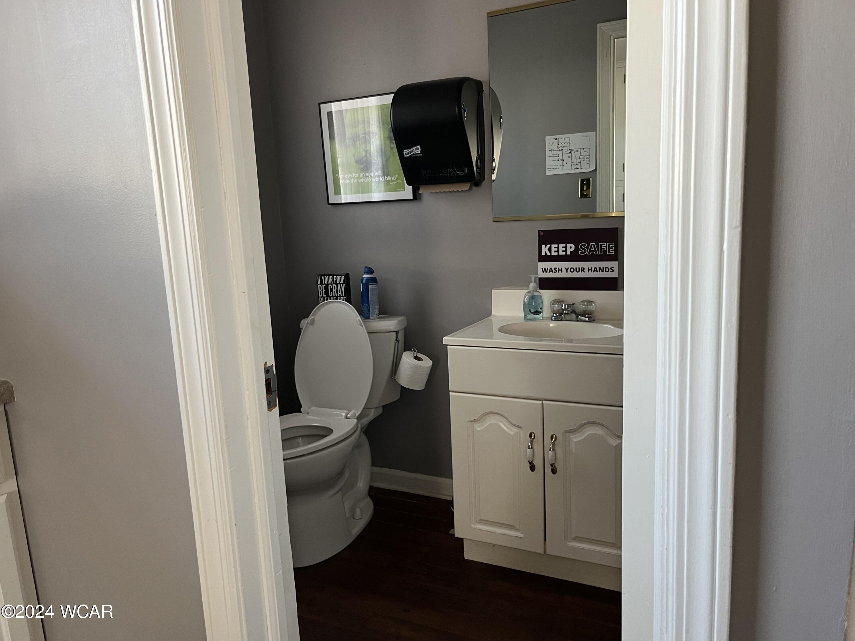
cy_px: 320
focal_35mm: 26
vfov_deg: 53.1
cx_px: 428
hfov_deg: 67.3
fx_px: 642
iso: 160
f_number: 1.6
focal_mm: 5.1
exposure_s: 1/60
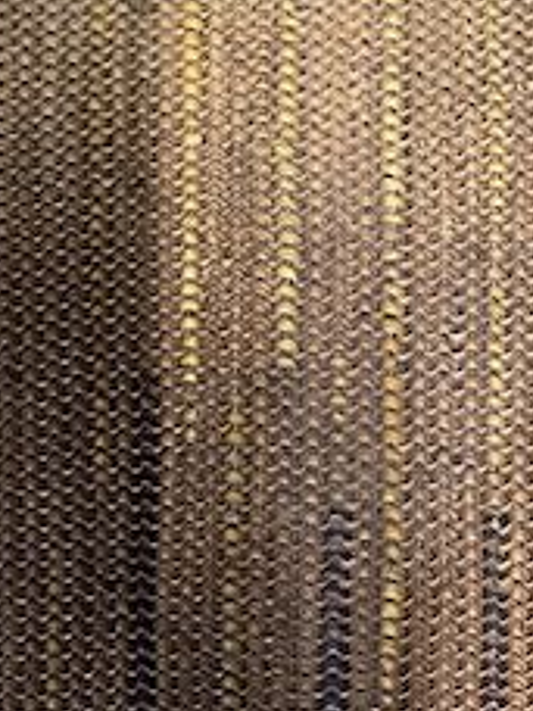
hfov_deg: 19.7
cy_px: -259
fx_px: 1499
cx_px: 508
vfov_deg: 23.1
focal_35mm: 73
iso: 400
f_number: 1.6
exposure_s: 1/50
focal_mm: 4.2
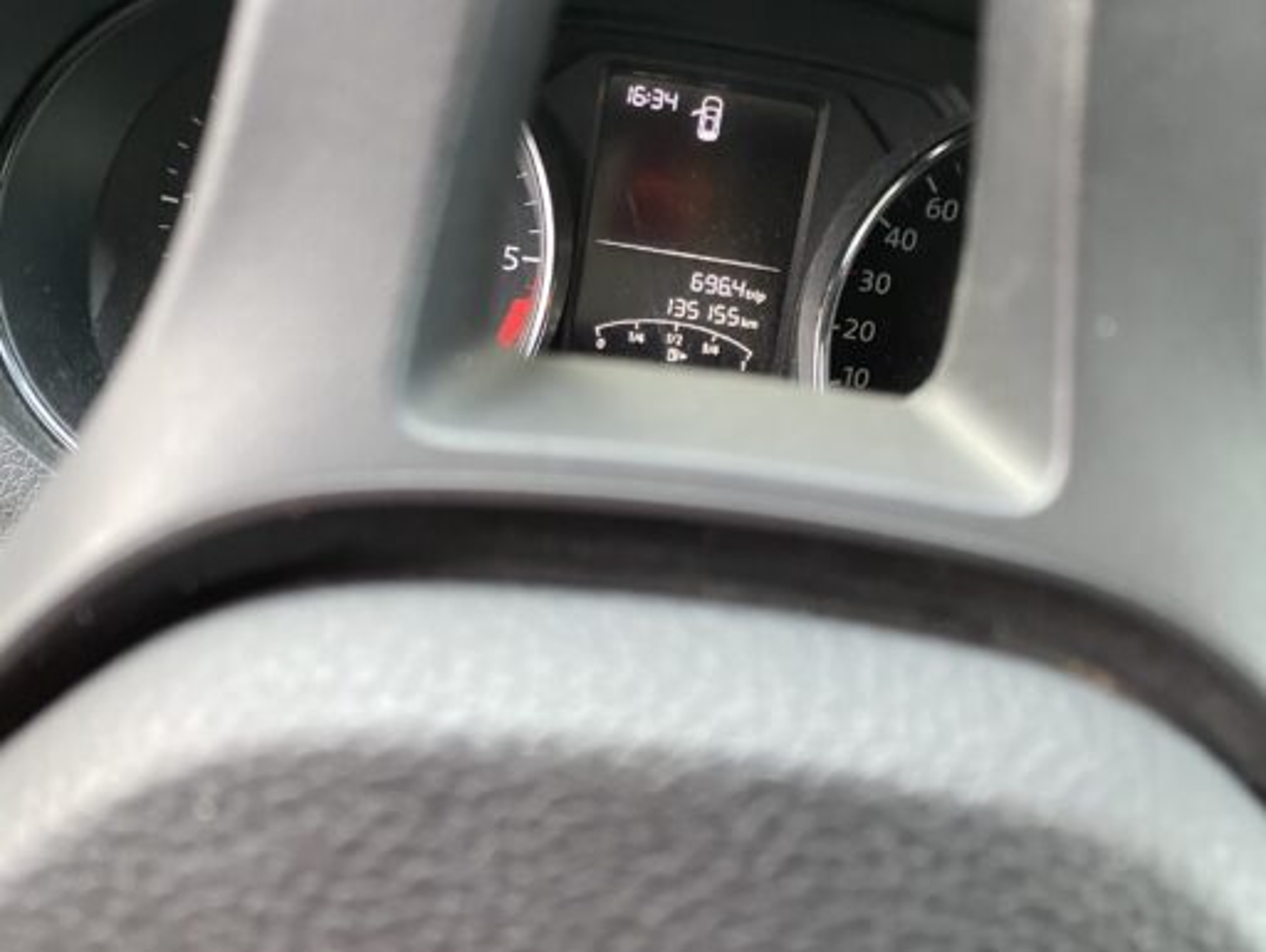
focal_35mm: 26
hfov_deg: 67.3
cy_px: 476
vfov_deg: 53.1
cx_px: 633
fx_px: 952
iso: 200
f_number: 1.8
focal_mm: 4.25
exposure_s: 1/60
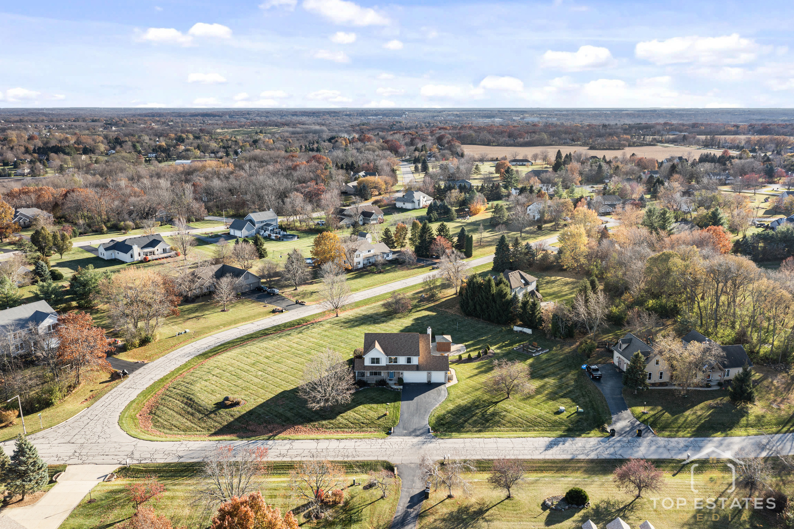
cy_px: 264
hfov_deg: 65.5
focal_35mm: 28
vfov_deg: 46.4
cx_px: 397
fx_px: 617
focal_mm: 10.26
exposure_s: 1/100
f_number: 4.5
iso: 100
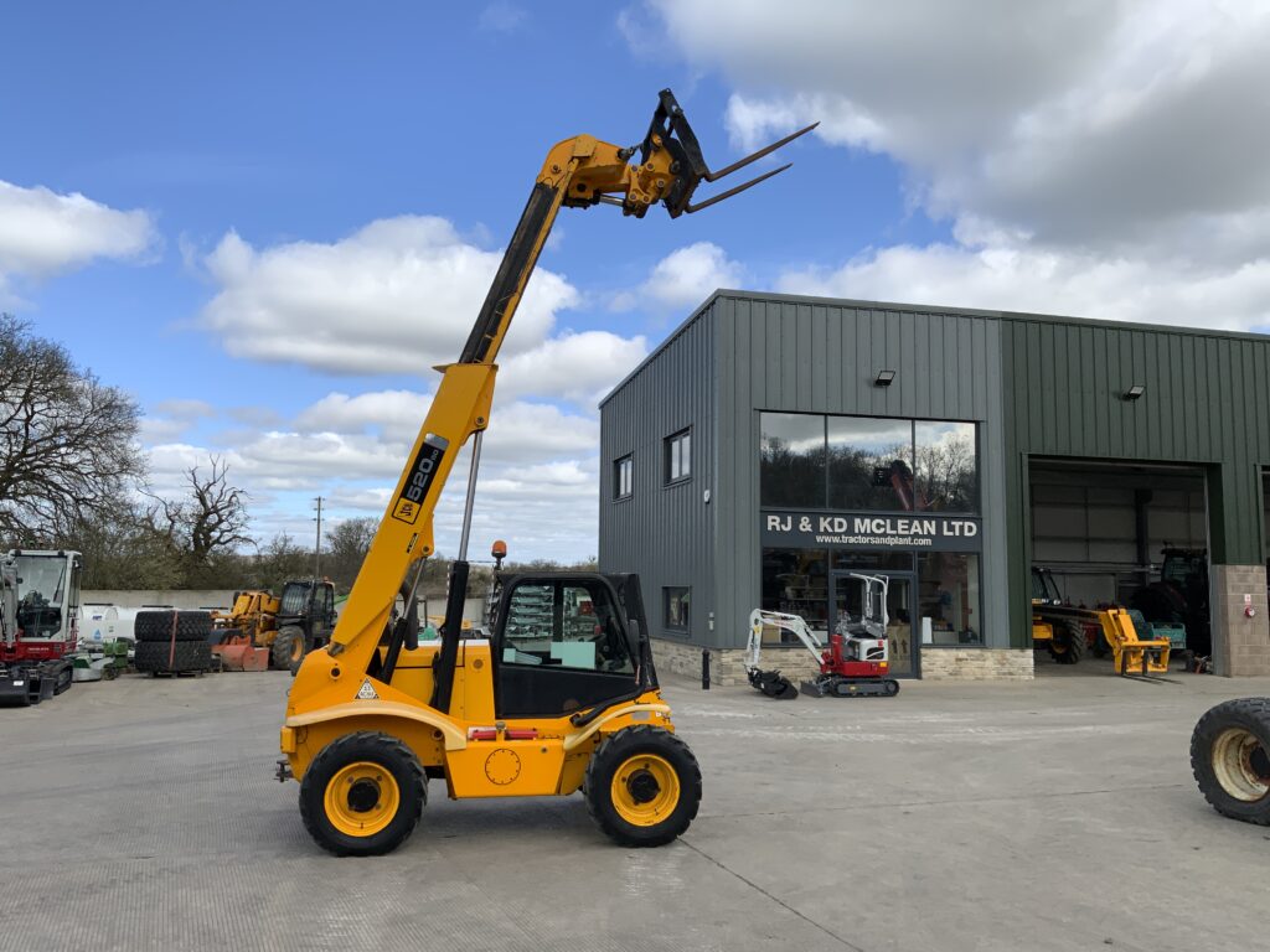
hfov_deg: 61.7
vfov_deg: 48.2
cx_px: 635
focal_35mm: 29
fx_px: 1064
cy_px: 476
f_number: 1.8
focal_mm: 3
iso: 16
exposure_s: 1/1675
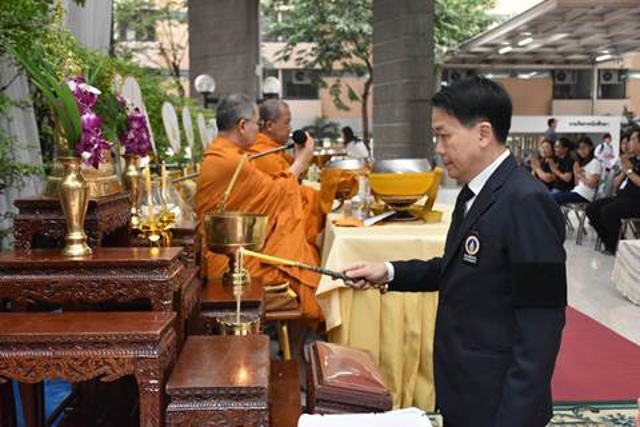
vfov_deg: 34.2
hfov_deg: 49.6
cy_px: 214
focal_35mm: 39
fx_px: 693
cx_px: 320
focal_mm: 26
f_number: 4
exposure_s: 1/60
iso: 1600
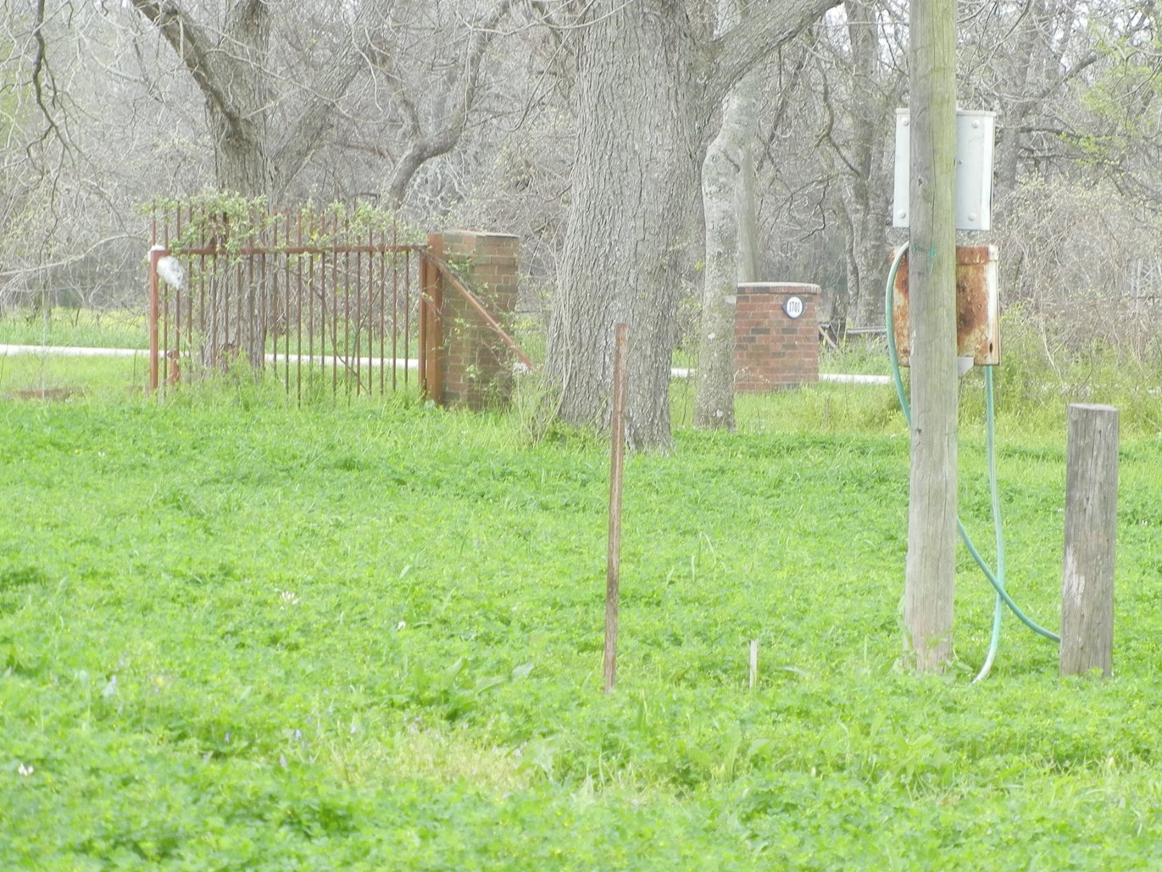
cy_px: 276
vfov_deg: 6.5
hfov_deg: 8.7
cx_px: 774
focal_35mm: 227
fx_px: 7622
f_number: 4.6
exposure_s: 1/72.5
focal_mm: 27.4
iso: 160
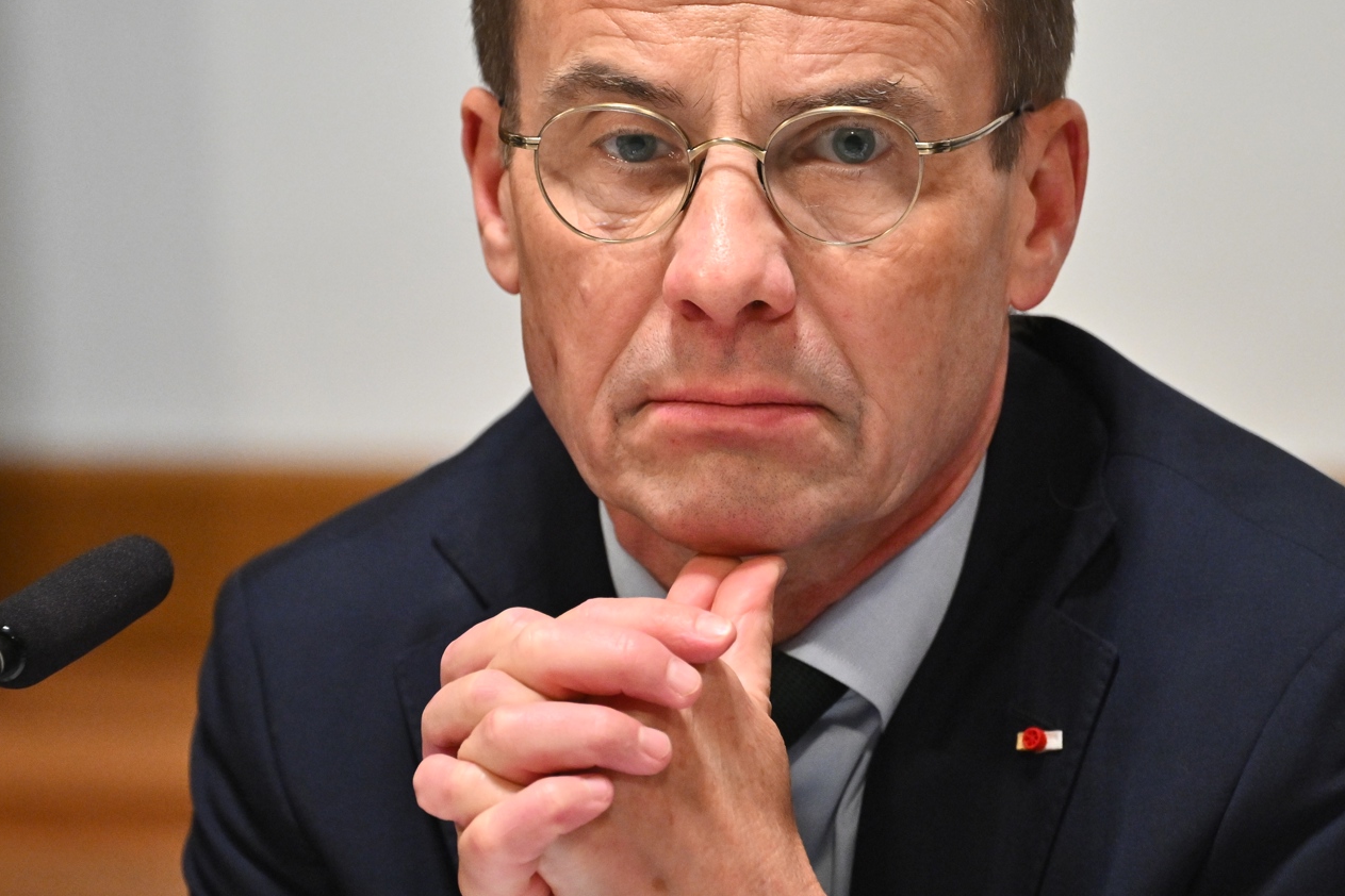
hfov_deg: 5.0
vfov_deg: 3.4
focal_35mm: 409
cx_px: 689
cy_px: 424
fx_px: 15279
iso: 2500
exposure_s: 1/250
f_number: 4
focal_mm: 380
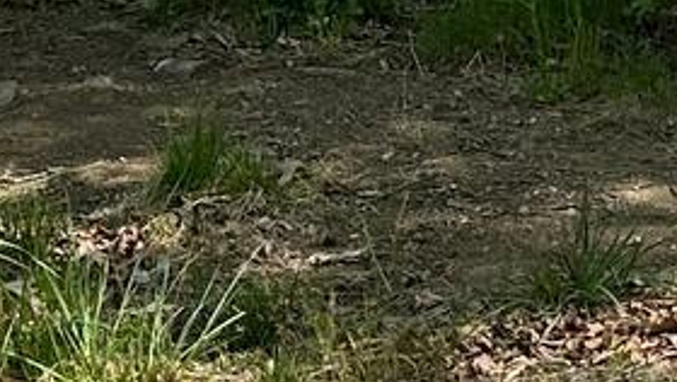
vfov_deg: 6.1
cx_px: 648
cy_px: -583
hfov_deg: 11.2
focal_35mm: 191
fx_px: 3431
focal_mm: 6.86
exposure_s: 1/1119
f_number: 1.78
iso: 80
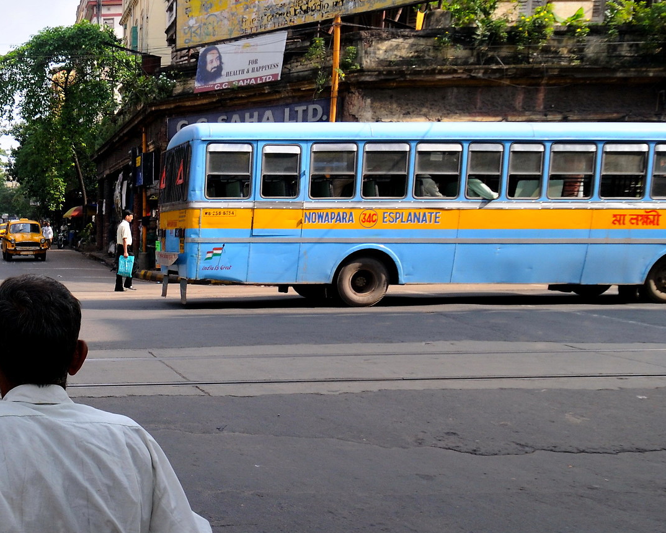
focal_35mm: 44
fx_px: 867
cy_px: 395
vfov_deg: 33.5
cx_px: -54
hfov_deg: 36.1
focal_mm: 14
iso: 200
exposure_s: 1/250
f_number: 6.3
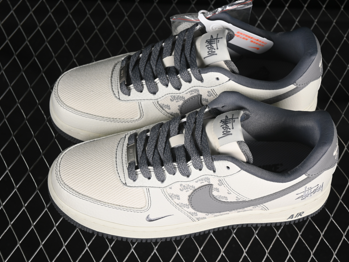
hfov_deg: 23.8
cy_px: 130
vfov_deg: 18.0
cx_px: 189
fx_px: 827
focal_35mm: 82
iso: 160
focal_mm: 50
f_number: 7.1
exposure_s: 1/80
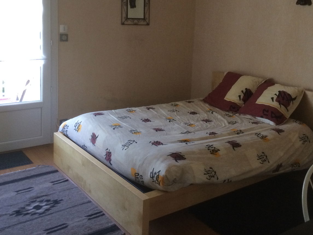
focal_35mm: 42
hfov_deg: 44.7
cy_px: 73
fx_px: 380
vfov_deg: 33.9
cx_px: 171
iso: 160
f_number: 2.2
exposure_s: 1/30
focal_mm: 4.12
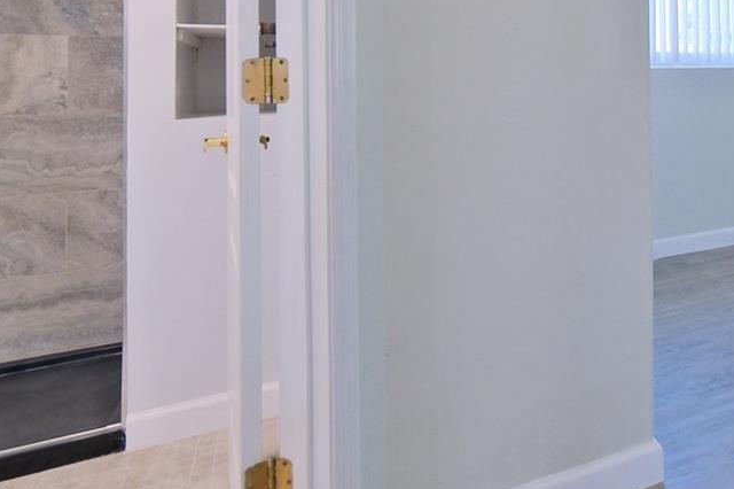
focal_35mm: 30
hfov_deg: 53.3
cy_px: 75
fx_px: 611
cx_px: 677
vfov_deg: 41.1
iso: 640
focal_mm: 8
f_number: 2.8
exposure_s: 1/100
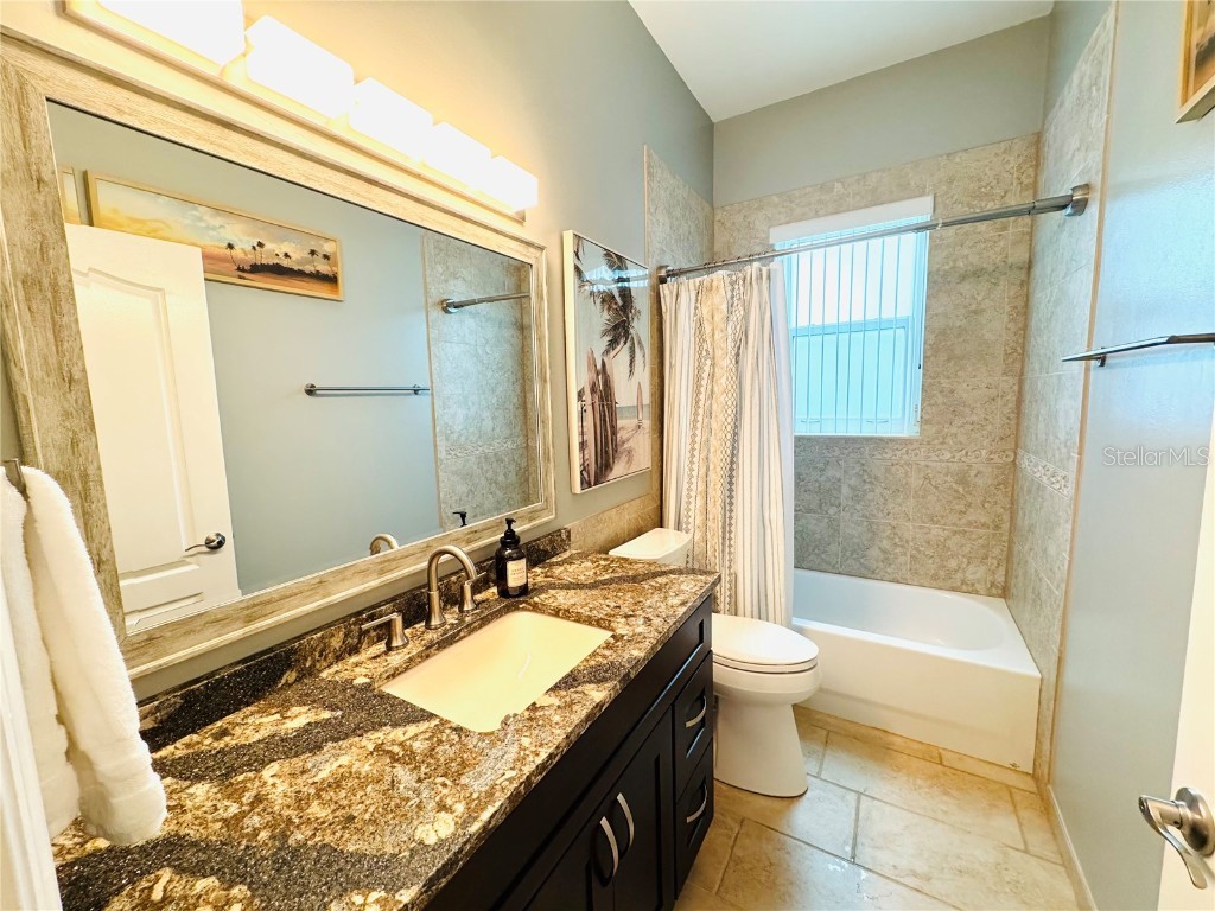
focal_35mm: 14
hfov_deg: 102.1
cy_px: 456
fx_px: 491
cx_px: 608
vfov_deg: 85.7
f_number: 2.2
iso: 320
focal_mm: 2.22
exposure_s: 1/120
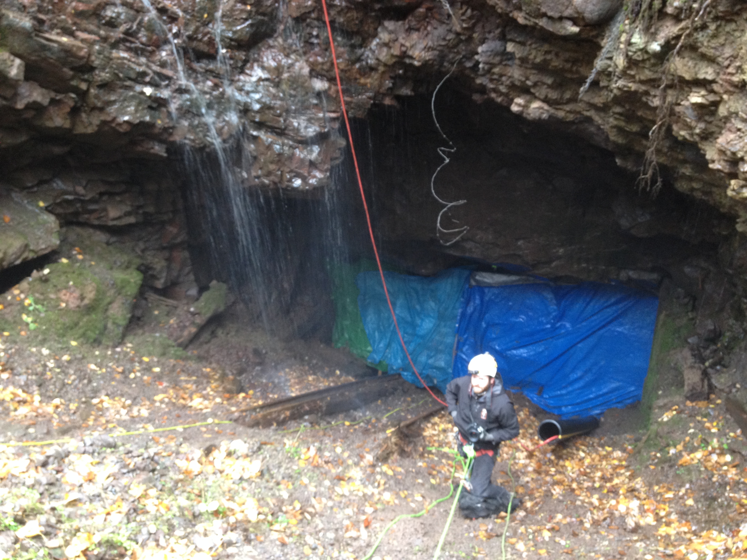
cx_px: 374
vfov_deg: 40.7
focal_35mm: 35
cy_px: 280
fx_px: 755
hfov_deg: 52.6
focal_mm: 4.28
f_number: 2.4
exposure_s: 1/20
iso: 125
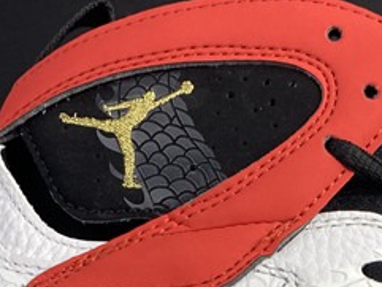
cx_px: 342
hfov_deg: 17.9
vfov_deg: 12.7
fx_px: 1192
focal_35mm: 108
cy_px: 479
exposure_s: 1/100
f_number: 1.8
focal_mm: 4.25
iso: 32
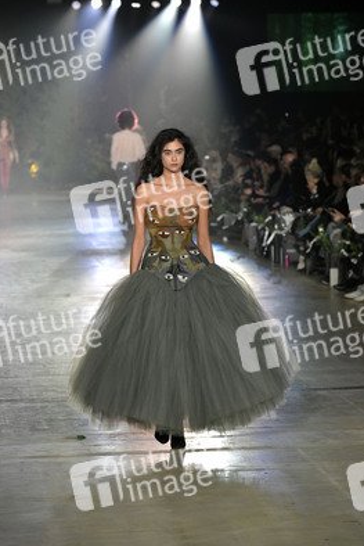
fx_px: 2303
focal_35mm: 152
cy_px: 270
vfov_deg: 13.5
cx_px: 181
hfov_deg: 9.0
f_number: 5.6
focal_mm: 150
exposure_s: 1/500
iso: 3200
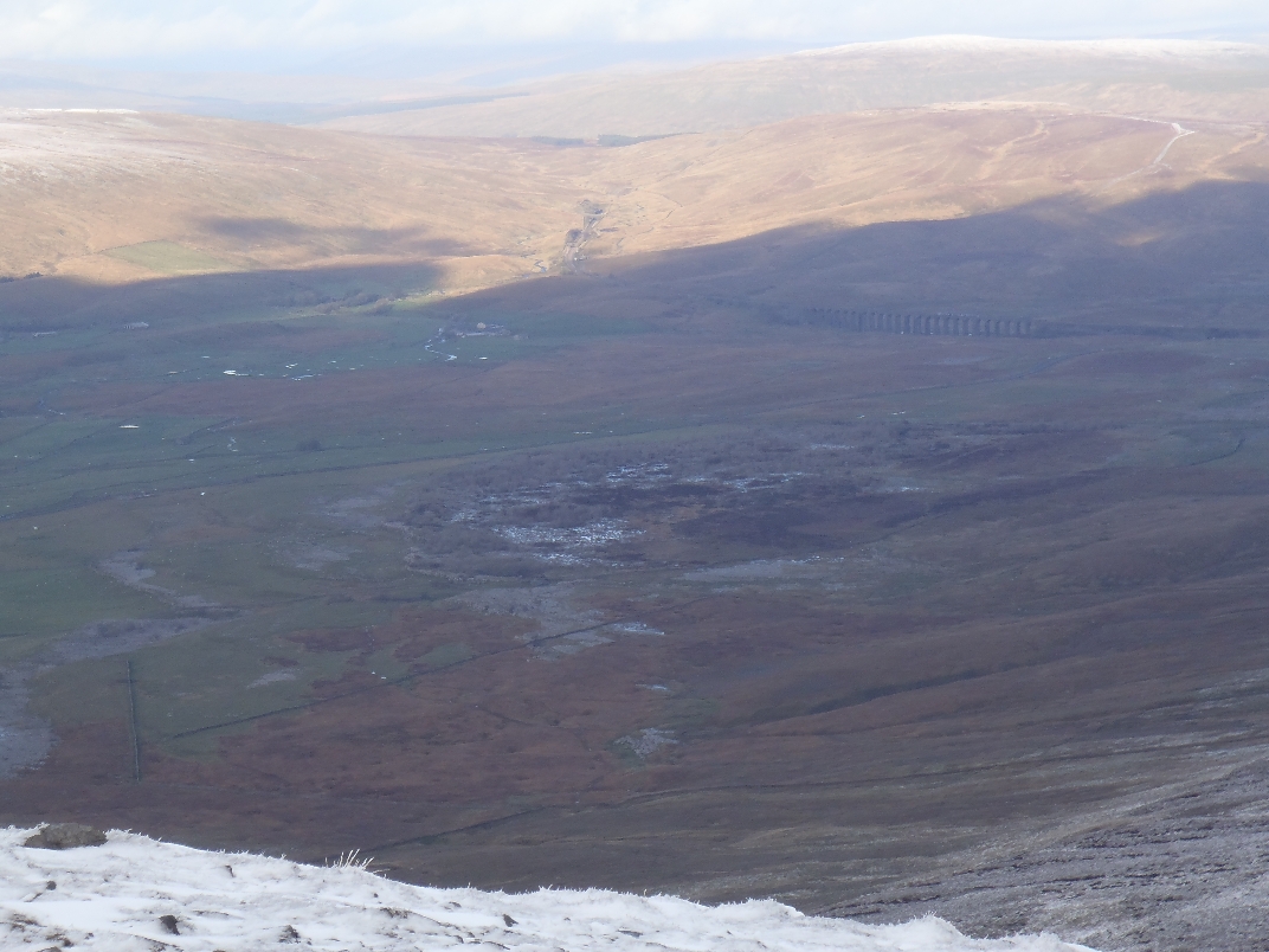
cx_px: 634
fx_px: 3739
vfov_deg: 14.5
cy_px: 476
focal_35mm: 102
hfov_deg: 19.3
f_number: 5.1
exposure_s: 1/200
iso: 100
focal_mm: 18.2
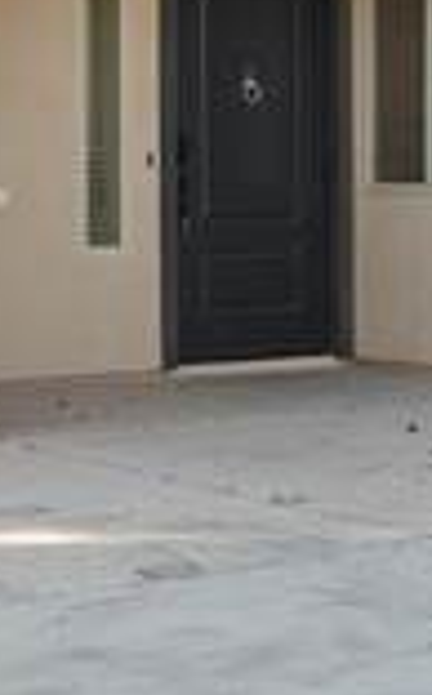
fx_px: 2212
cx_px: 891
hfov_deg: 10.2
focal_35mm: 117
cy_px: 225
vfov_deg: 17.8
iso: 320
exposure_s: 1/15
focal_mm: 14
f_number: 9
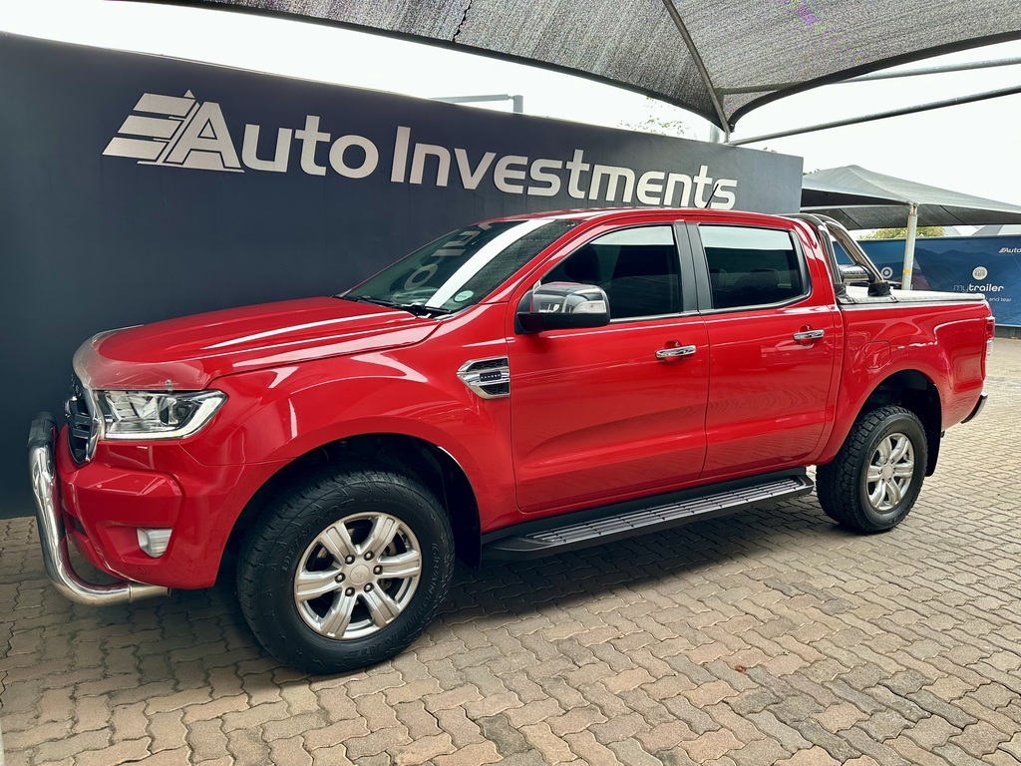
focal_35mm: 24
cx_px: 510
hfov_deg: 71.6
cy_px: 383
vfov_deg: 56.8
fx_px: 708
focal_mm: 6.86
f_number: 1.78
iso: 64
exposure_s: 1/183
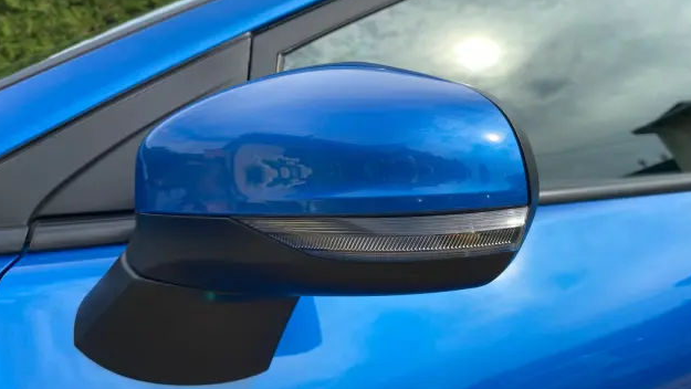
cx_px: 348
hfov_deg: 66.0
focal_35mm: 29
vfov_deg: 40.2
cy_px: 190
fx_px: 532
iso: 32
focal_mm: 4.25
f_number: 1.8
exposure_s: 1/822
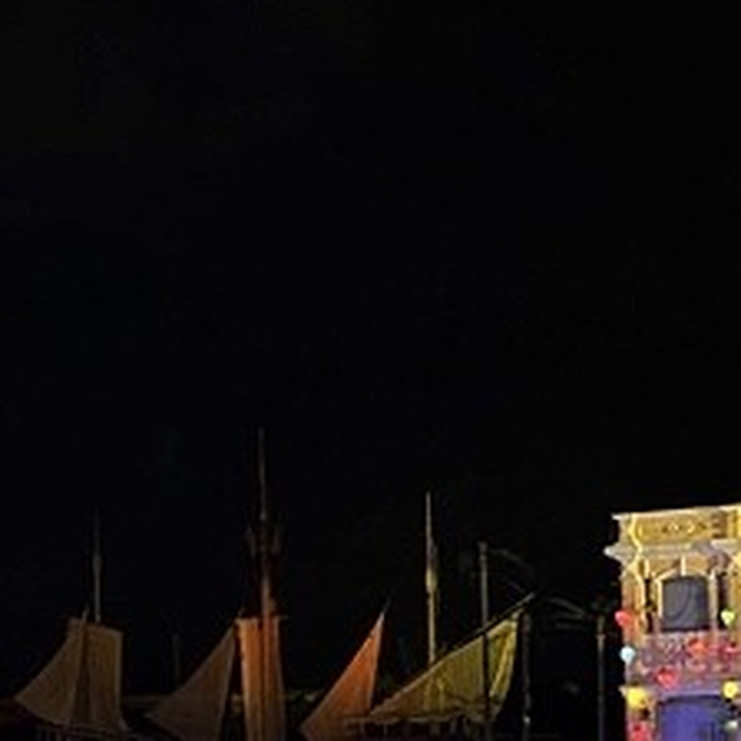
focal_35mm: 121
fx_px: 2930
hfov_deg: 14.2
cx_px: 53
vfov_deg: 14.3
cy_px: 638
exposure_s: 1/20
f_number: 1.78
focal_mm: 6.76
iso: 800
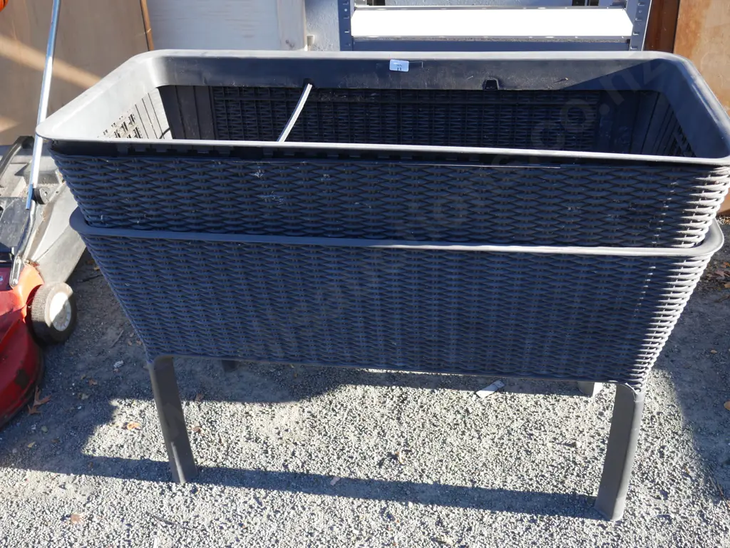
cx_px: 365
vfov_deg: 41.8
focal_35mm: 34
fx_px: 717
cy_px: 274
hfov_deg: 53.9
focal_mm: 17
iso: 200
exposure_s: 1/160
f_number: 4.5
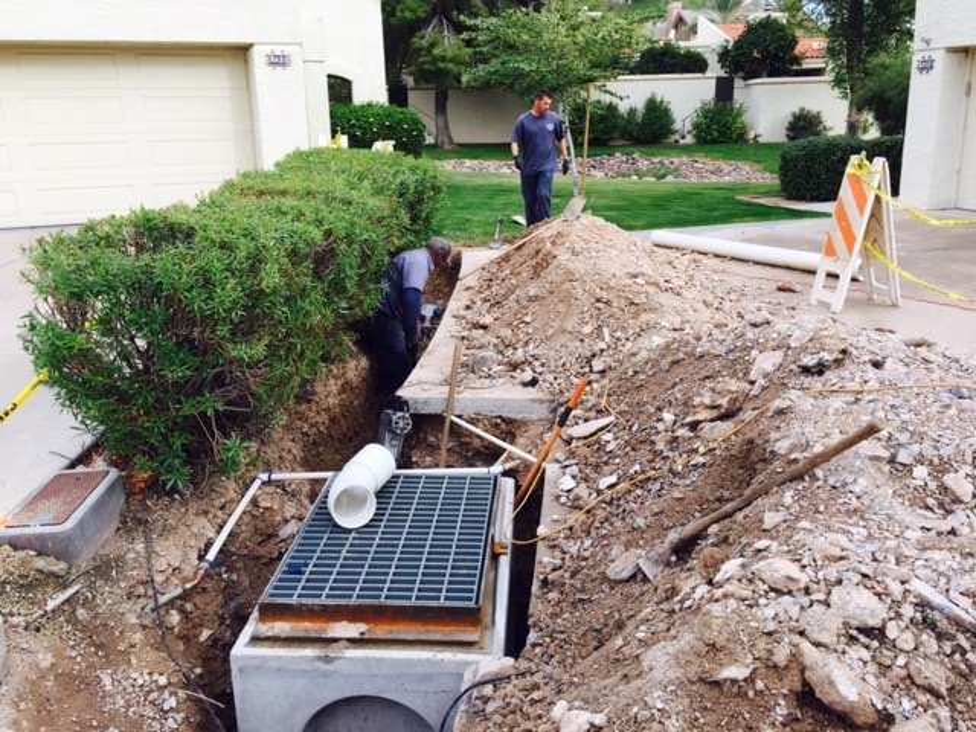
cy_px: 366
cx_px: 488
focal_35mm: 29
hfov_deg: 61.7
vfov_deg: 48.2
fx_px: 818
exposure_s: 1/746
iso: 32
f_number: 2.2
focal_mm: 4.15
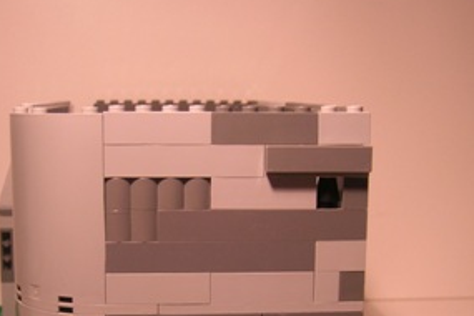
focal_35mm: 62
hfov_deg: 32.3
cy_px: 287
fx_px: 816
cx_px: 191
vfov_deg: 21.4
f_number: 2.9
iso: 50
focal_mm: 5.7
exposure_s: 1/20.3
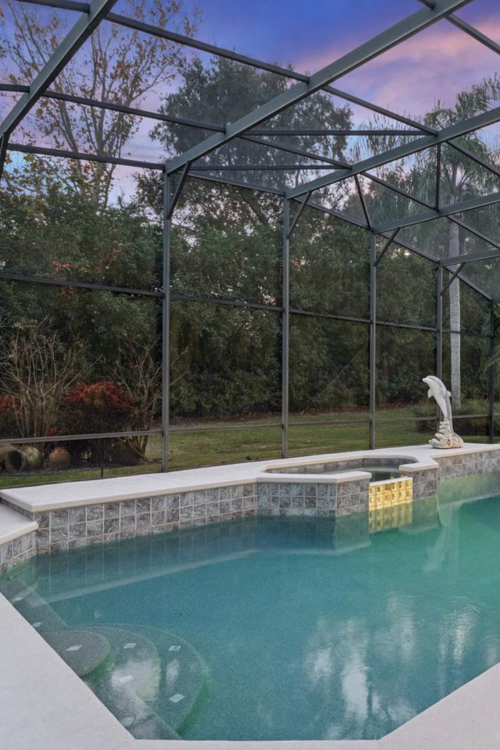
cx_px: 410
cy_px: 381
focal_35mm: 27
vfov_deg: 68.2
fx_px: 555
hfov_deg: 45.7
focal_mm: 11.6
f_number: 9
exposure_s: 1/2.5
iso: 400
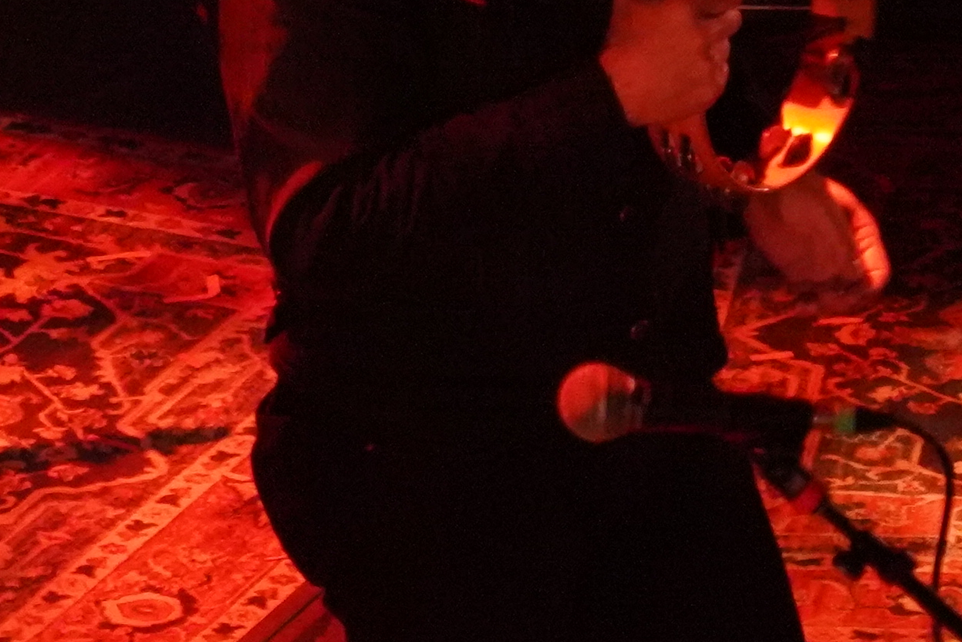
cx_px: -1155
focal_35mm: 380
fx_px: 10156
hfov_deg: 5.3
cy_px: 52
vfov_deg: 3.6
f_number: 4
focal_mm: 79
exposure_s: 1/125
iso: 12800
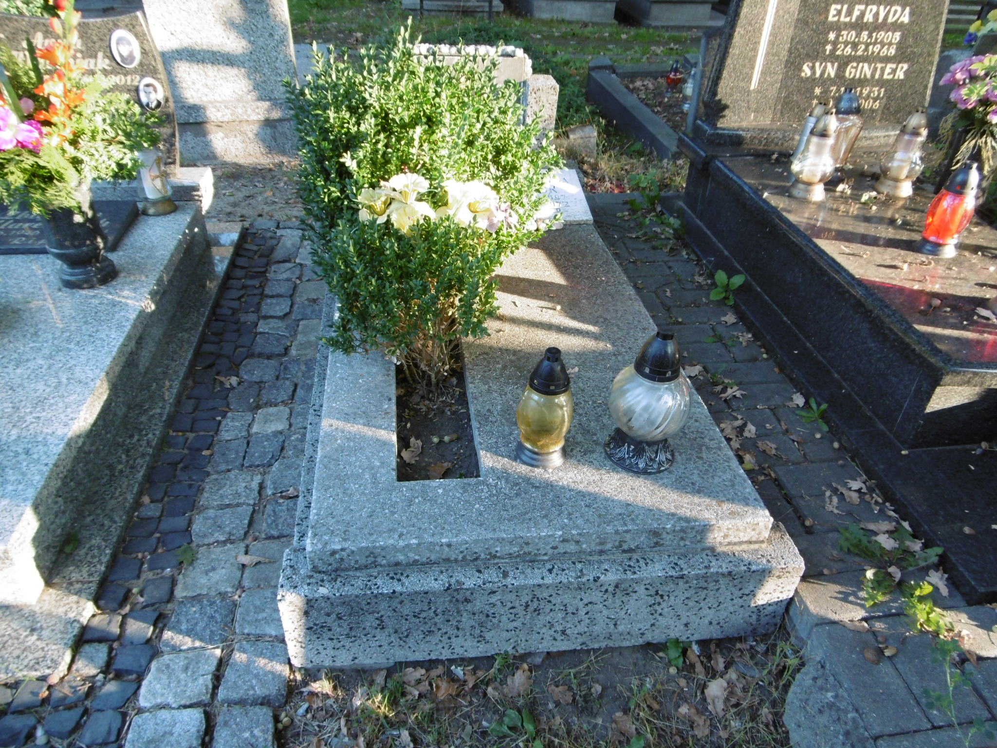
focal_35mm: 24
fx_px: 691
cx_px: 498
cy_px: 374
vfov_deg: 56.8
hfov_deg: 71.6
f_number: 3.1
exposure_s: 1/60
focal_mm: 4.3
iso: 160
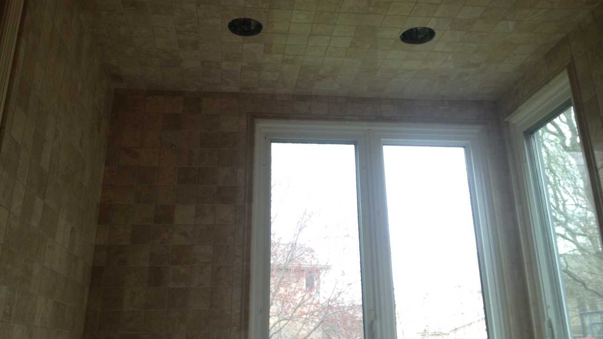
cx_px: 298
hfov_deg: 51.6
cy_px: 115
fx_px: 624
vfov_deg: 30.2
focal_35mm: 39
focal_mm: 4.28
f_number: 2.4
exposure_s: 1/60
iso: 50
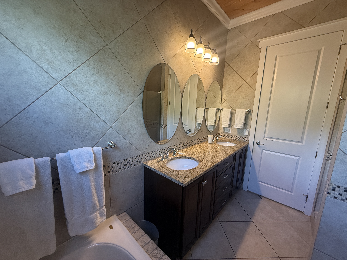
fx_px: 140
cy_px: 130
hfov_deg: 102.1
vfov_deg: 85.7
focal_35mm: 14
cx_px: 174
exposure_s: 1/120
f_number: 2.2
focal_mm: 2.22
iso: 250
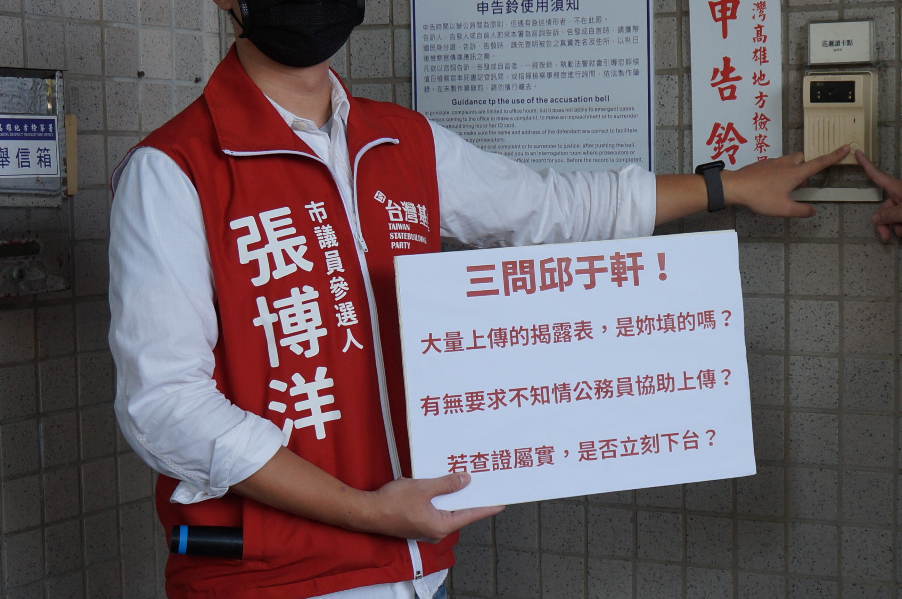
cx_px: 621
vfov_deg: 19.2
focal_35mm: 71
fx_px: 1776
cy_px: 316
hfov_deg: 28.3
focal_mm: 25
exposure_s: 1/160
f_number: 4.5
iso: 200
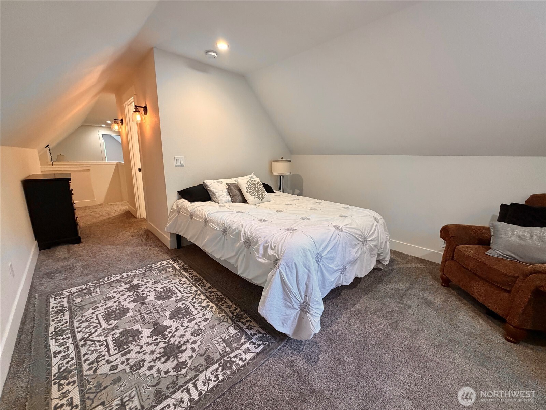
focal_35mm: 14
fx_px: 221
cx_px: 273
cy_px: 205
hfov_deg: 102.1
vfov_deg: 85.7
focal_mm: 2.22
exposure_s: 1/60
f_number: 2.2
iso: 500
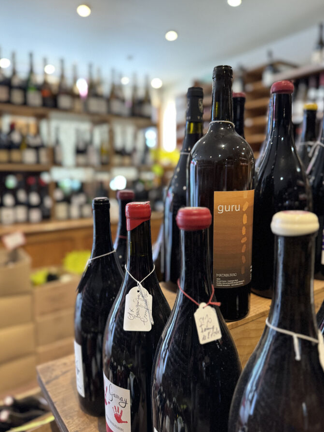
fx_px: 312
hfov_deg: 54.9
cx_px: 165
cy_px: 221
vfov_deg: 69.4
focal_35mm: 25
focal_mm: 6.76
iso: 800
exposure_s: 1/50
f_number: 1.78
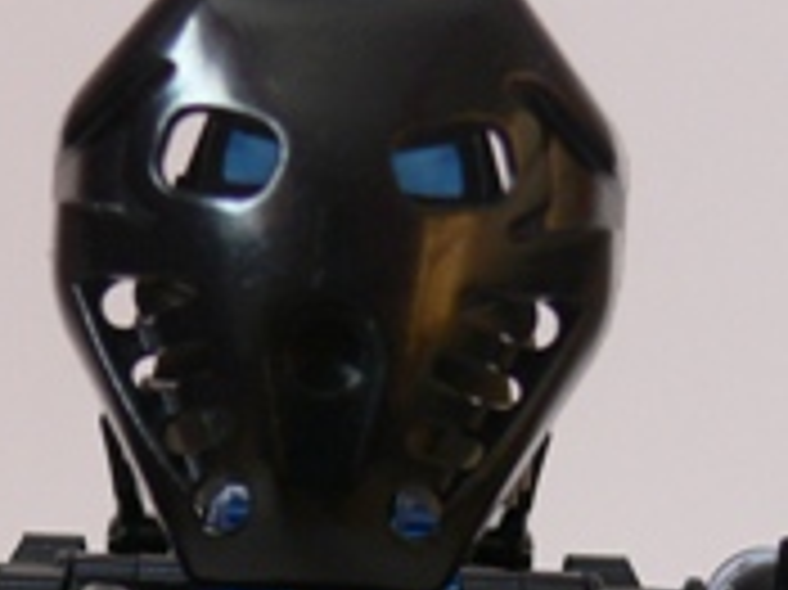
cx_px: 257
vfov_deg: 11.4
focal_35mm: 124
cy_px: 890
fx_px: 2821
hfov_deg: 15.9
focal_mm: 7.4
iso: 100
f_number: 2.8
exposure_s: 1/30
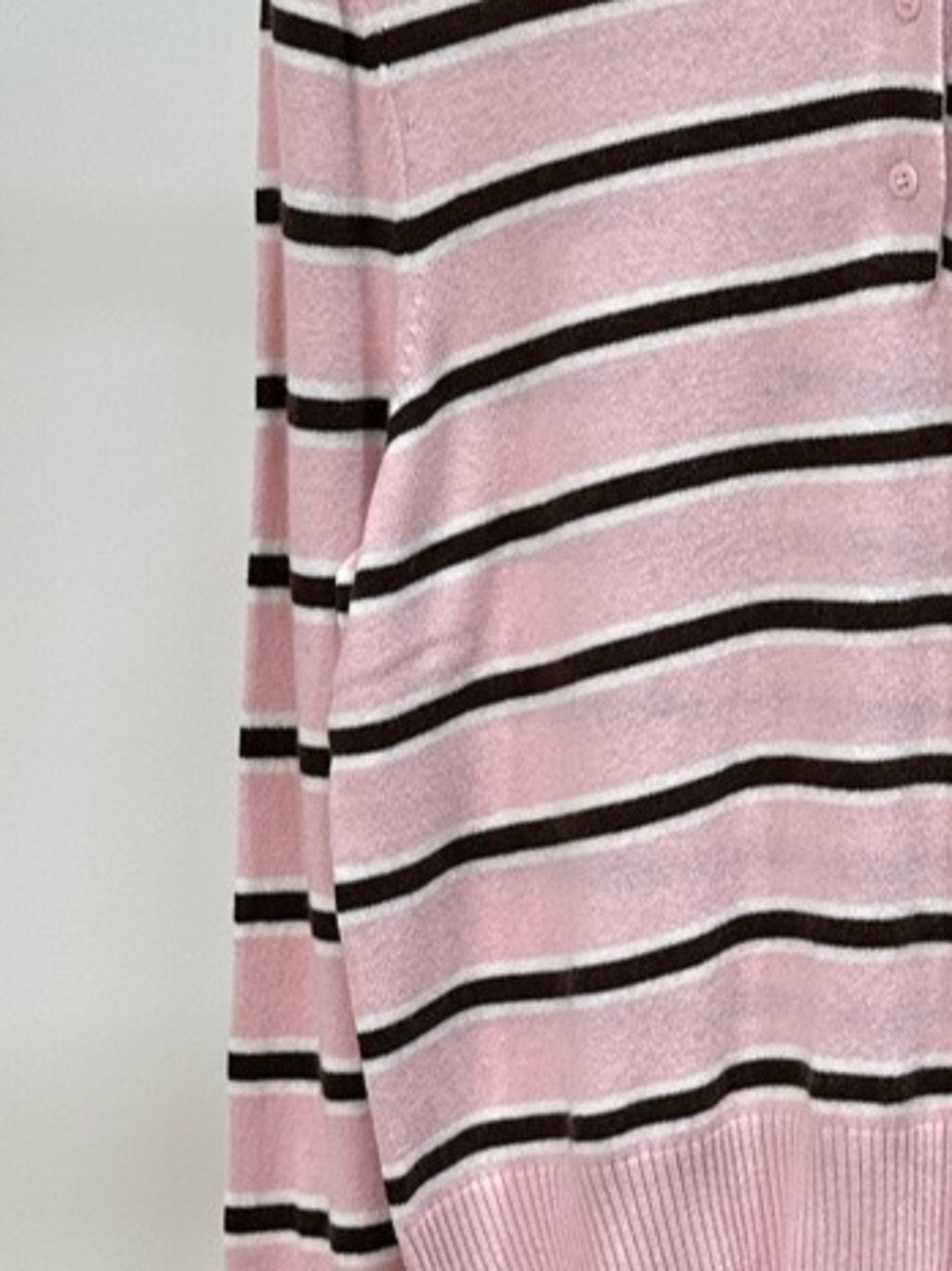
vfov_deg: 22.2
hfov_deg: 16.5
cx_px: 925
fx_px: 3230
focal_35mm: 88
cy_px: 760
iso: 64
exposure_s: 1/169
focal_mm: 6.86
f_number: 1.78
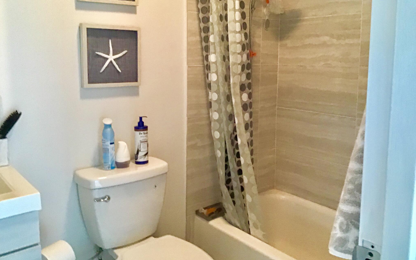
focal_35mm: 33
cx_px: 207
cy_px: 104
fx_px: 374
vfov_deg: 38.2
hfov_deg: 58.1
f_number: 2.4
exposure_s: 1/17
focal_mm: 3.3
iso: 200
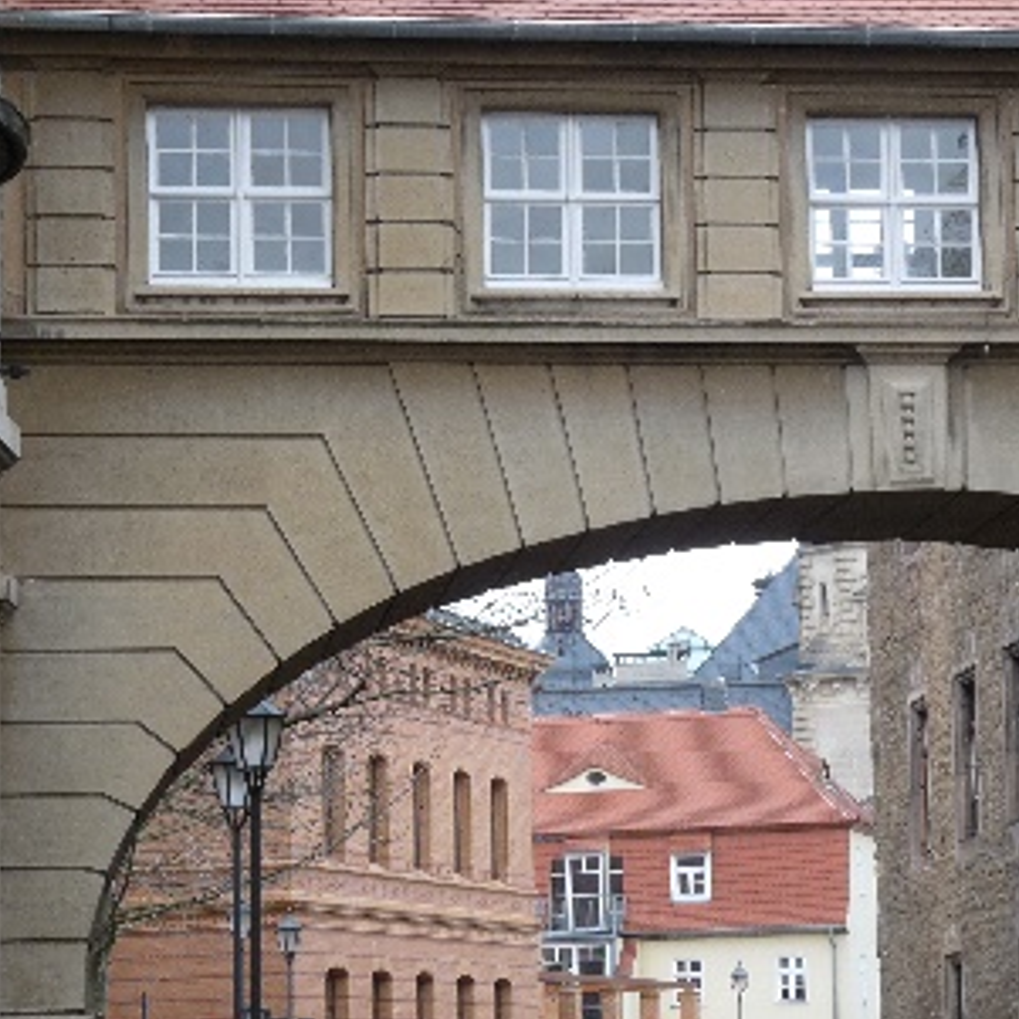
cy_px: 574
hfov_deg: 14.2
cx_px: 826
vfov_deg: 14.3
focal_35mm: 122
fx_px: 4063
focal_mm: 11.9
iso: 100
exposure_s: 1/125
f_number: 4
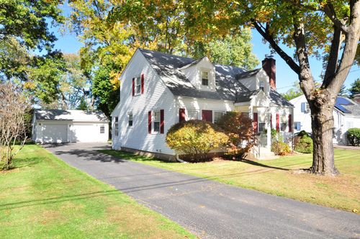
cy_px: 120
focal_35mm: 26
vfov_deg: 50.3
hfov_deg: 70.5
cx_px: 180
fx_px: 255
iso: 320
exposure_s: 1/250
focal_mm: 17
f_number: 8
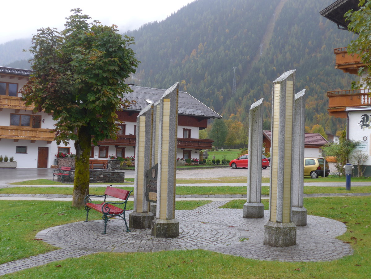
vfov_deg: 31.5
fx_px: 493
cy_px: 140
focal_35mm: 46
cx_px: 186
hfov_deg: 41.2
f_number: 3
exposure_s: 1/125
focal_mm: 9.5
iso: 80
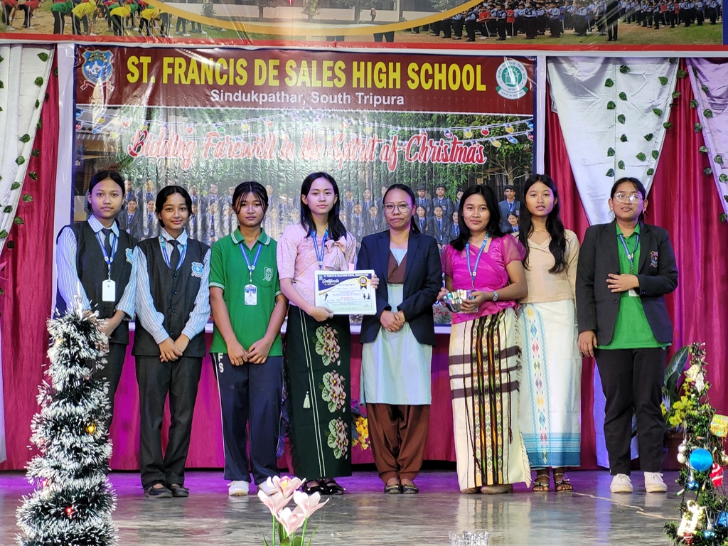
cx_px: 364
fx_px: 1598
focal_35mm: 76
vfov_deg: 19.4
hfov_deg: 25.7
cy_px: 273
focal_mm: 7.12
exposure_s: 1/50
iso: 80
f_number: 2.4
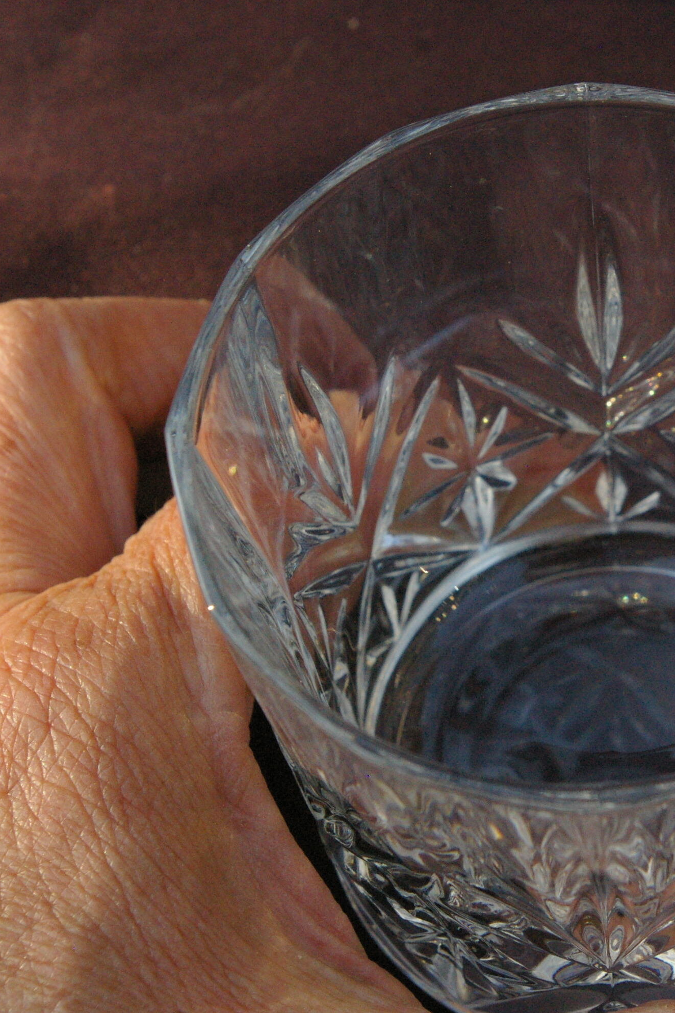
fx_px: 1660
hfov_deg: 22.5
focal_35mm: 59
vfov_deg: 33.9
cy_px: 504
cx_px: 596
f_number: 8
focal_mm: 26
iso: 1600
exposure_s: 1/350
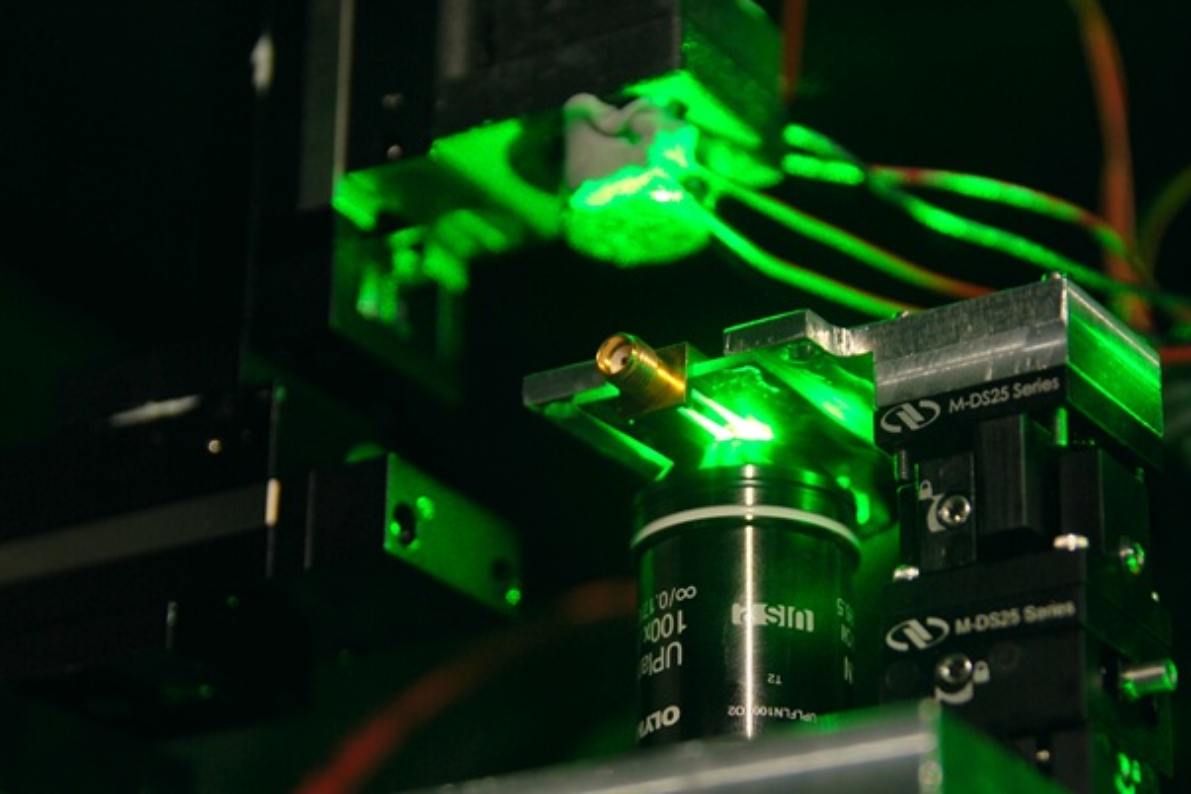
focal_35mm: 112
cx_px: 754
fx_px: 3705
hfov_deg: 18.2
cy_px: 525
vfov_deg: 12.2
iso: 100
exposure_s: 25
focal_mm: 50
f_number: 2.8
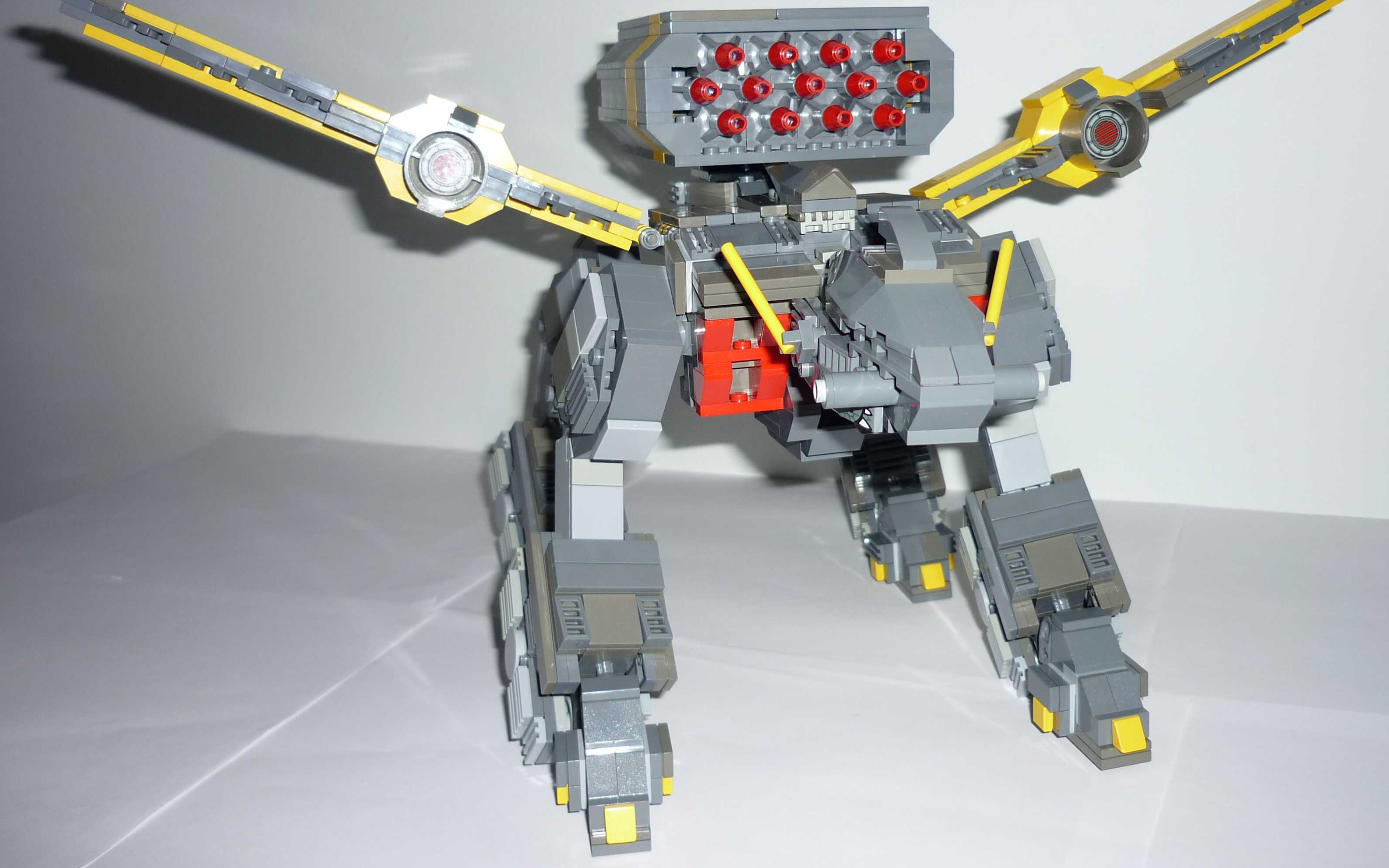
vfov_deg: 35.2
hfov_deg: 54.0
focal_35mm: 36
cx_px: 714
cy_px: 335
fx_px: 1363
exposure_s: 1/60
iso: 100
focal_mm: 5.5
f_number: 2.8
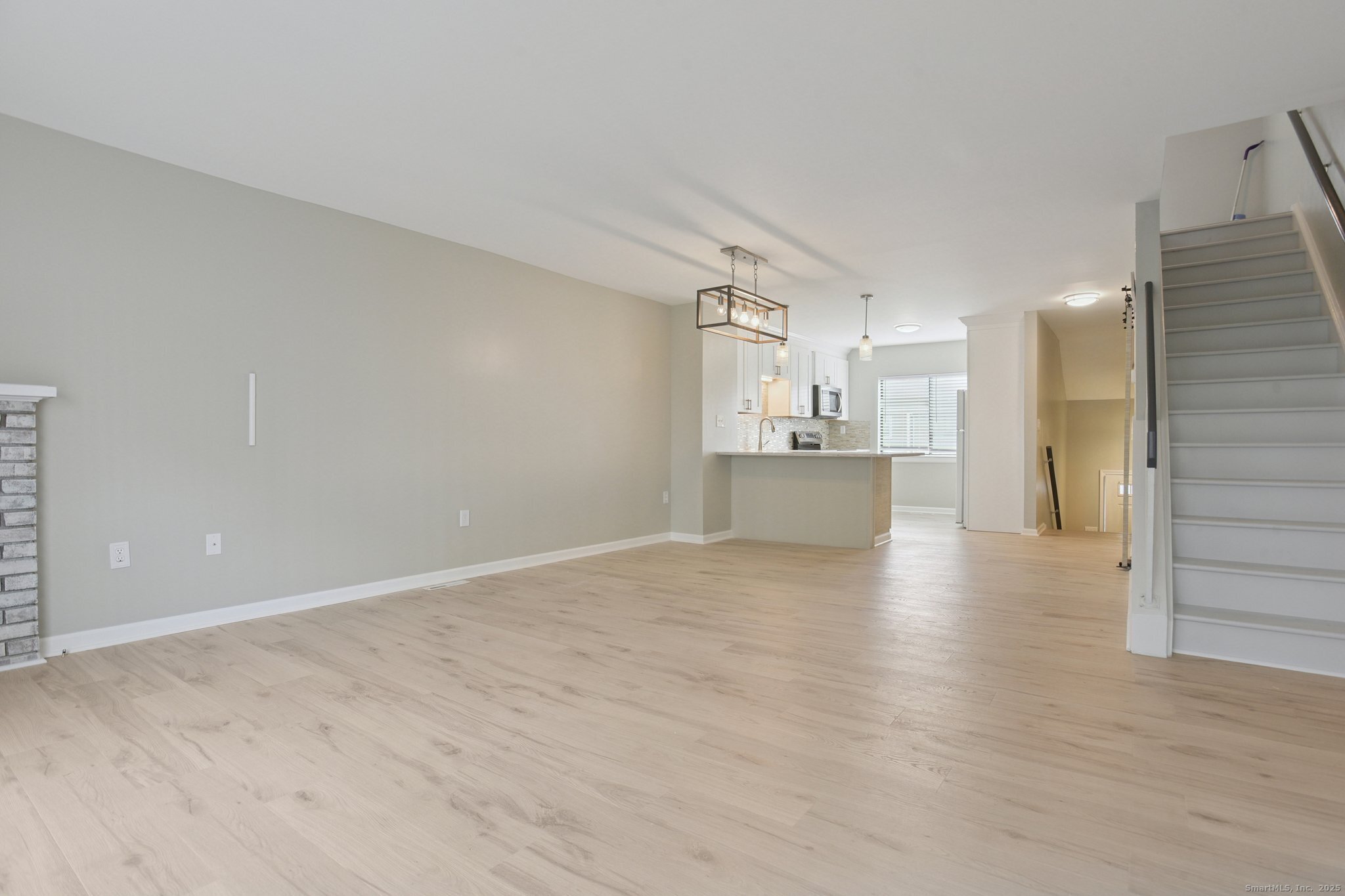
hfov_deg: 93.3
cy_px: 448
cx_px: 672
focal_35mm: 17
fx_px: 635
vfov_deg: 70.4
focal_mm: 17
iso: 400
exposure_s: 1/40
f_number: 11
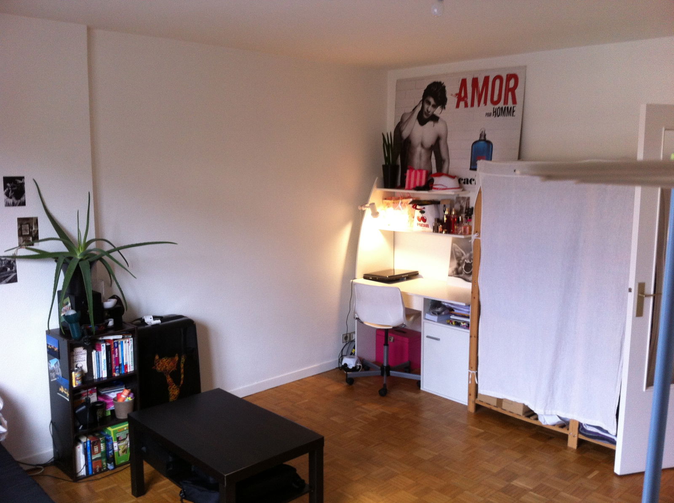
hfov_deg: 52.7
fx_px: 680
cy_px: 252
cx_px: 337
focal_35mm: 35
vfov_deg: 40.6
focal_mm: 3.85
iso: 80
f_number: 2.8
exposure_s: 1/15
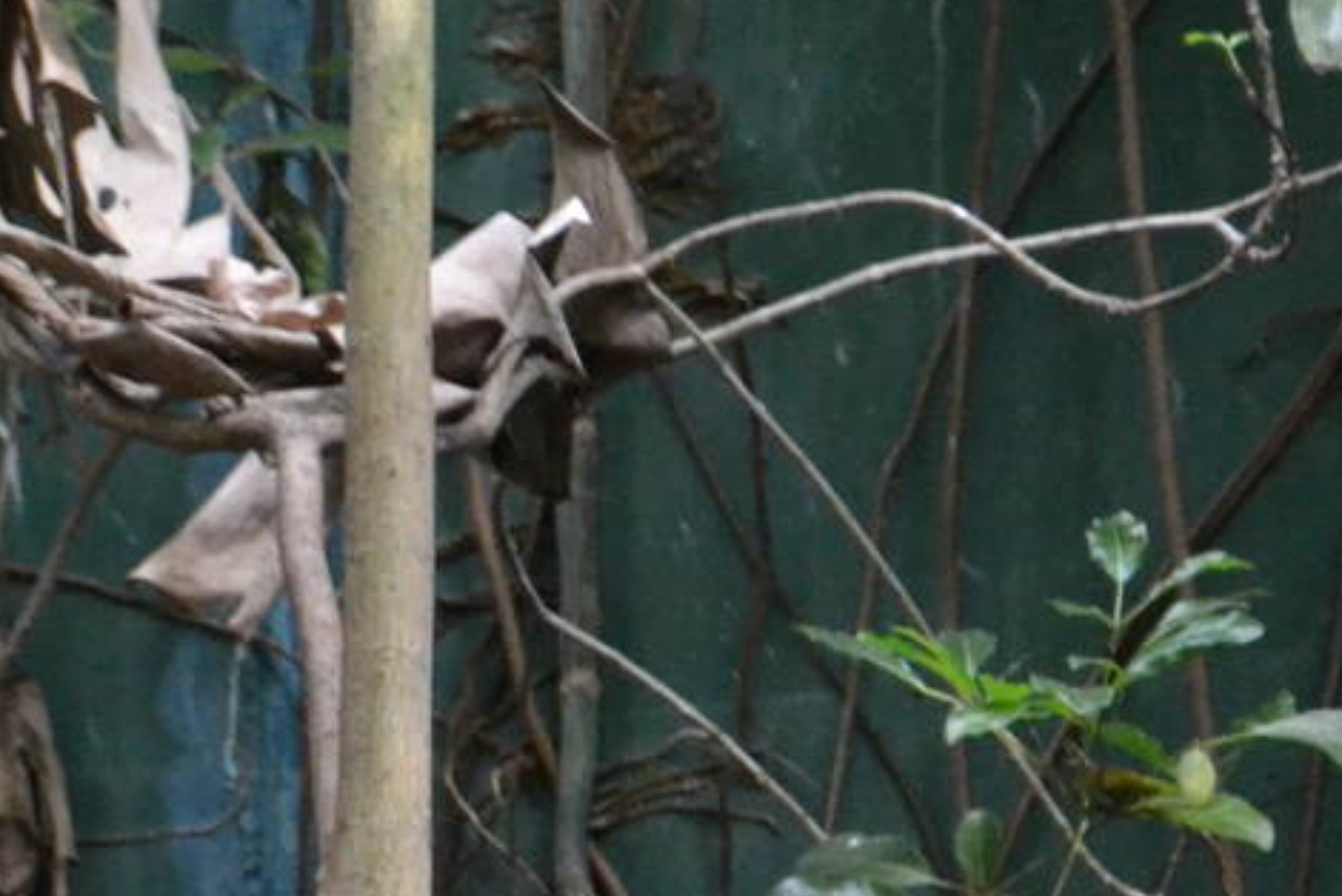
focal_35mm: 281
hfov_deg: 7.3
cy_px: 1457
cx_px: 34
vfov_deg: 4.9
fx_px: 10470
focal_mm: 55
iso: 3200
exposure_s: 1/60
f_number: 6.3
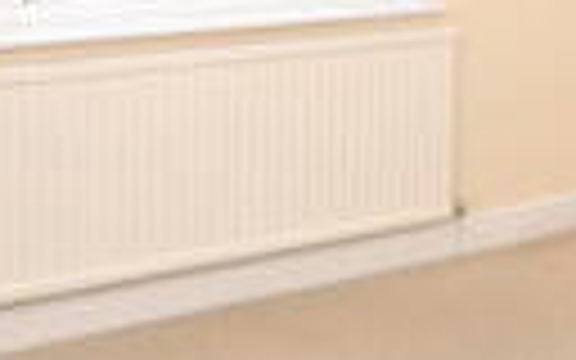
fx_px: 1224
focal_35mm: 78
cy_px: -70
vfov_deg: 16.1
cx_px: 475
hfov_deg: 25.9
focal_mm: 10
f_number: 4
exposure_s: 1/60
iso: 200
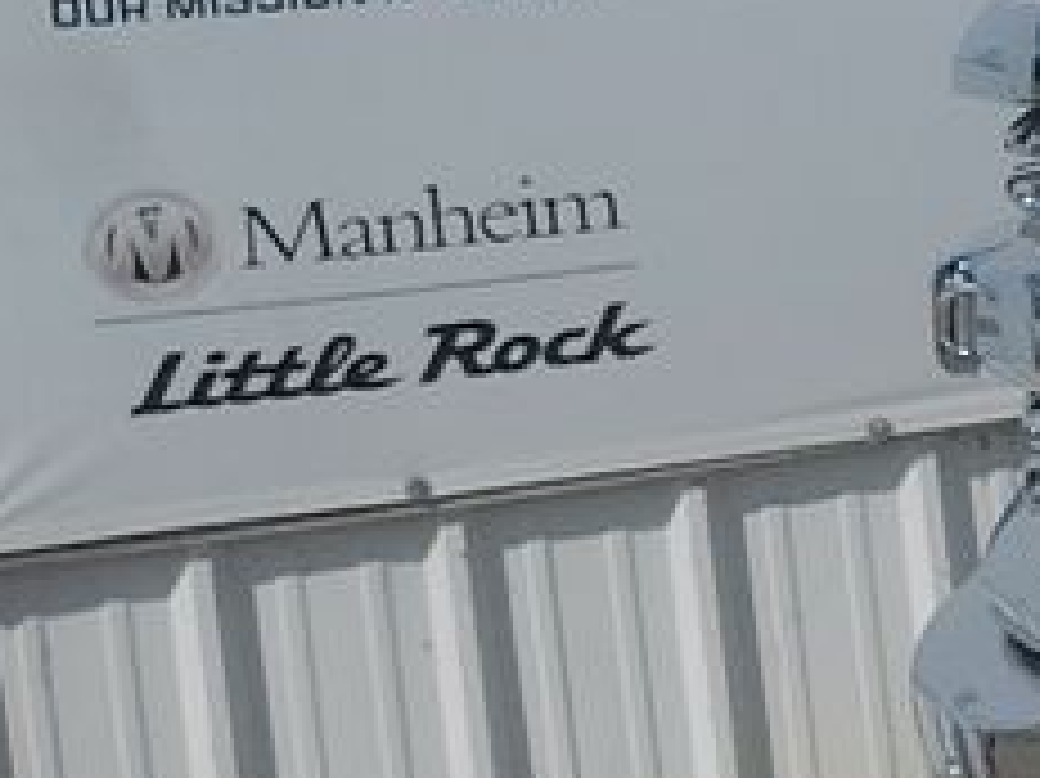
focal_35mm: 166
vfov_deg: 8.9
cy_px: 18
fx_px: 4985
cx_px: 3228
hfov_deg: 9.2
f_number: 1.8
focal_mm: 6.7
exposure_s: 1/3246
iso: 50
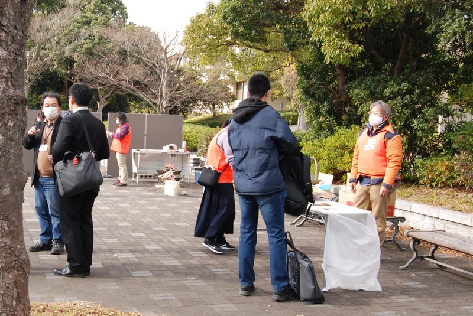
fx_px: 454
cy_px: 158
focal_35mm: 34
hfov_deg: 55.1
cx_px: 236
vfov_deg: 38.4
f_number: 8
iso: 400
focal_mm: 23
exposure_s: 1/250
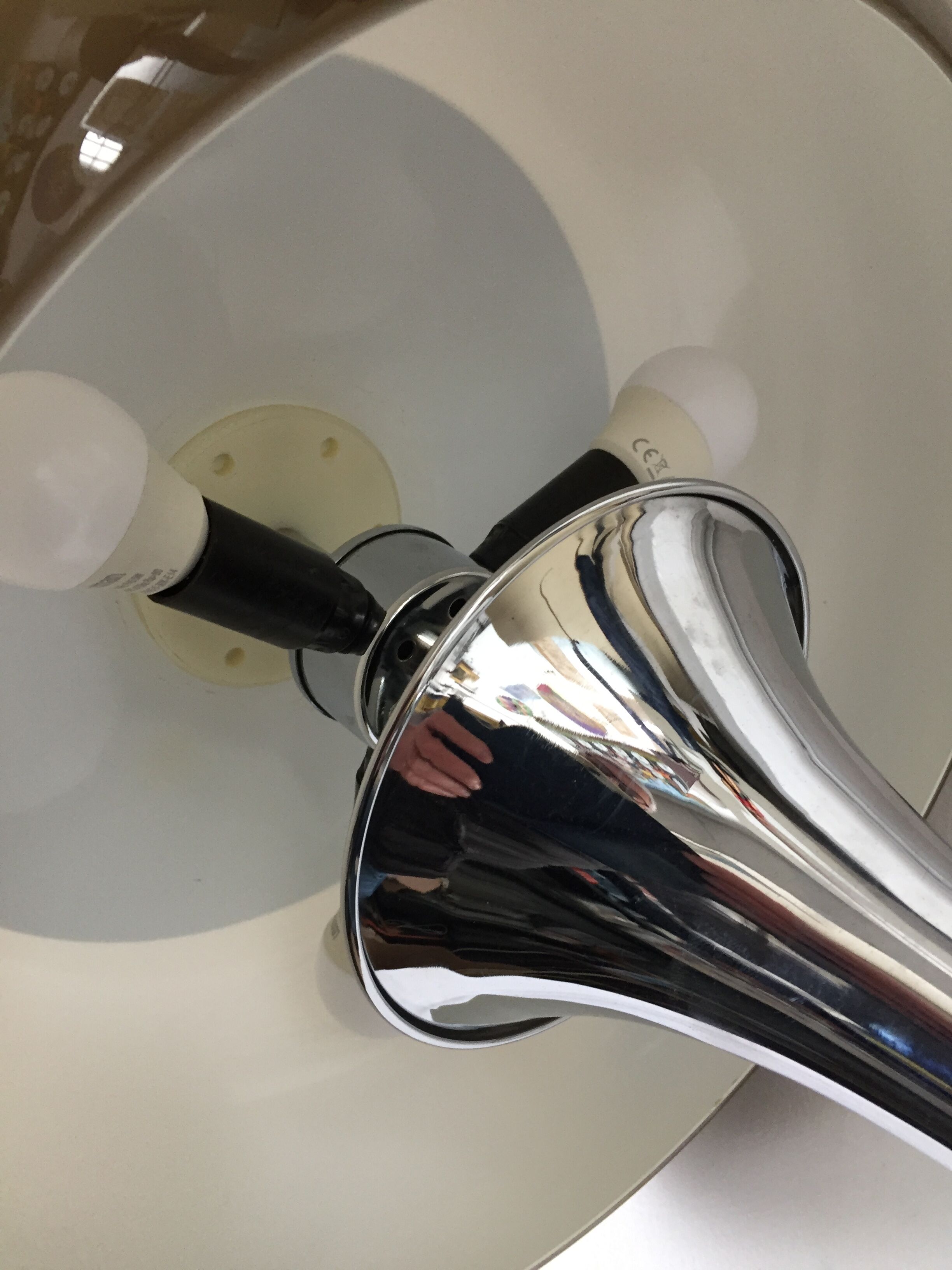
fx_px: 1063
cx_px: 476
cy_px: 635
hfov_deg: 48.2
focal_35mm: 29
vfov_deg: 61.7
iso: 160
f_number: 2.2
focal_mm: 4.15
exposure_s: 1/33
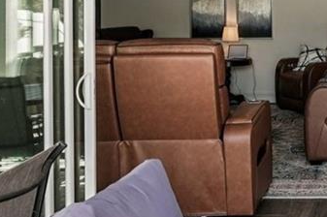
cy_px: 12
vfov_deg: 17.6
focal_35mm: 76
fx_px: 690
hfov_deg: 24.7
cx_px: 367
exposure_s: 1/80
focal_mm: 16
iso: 400
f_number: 8
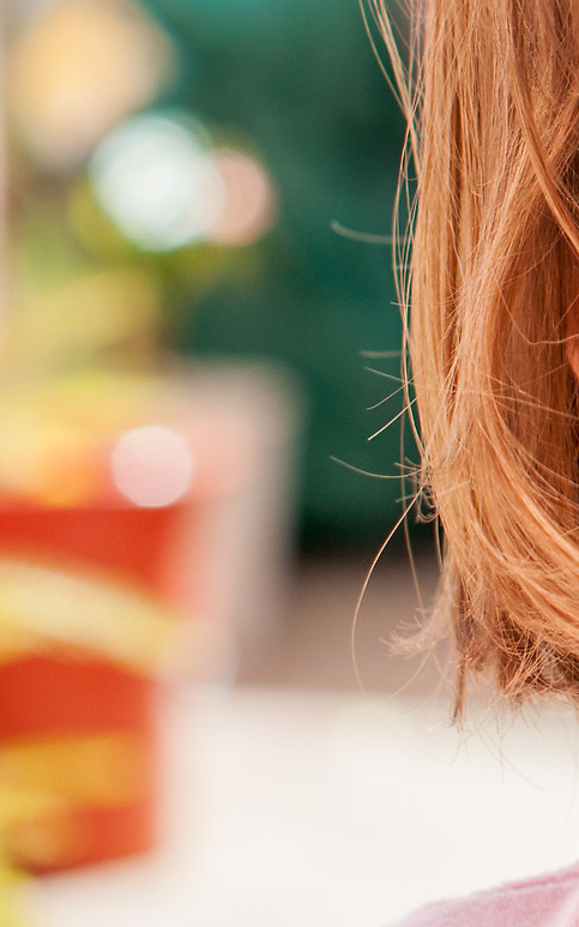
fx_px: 5985
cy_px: 133
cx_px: 1321
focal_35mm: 237
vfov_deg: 8.8
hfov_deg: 5.4
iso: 200
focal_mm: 50
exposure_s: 1/640
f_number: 4
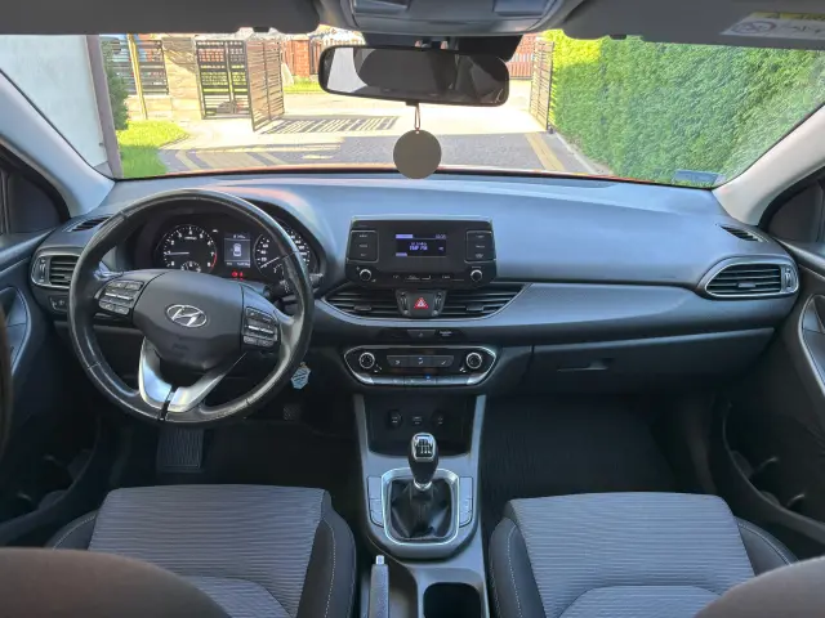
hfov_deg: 67.3
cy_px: 309
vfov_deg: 53.1
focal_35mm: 26
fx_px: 620
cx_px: 412
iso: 125
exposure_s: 1/121
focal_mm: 5.96
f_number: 1.6
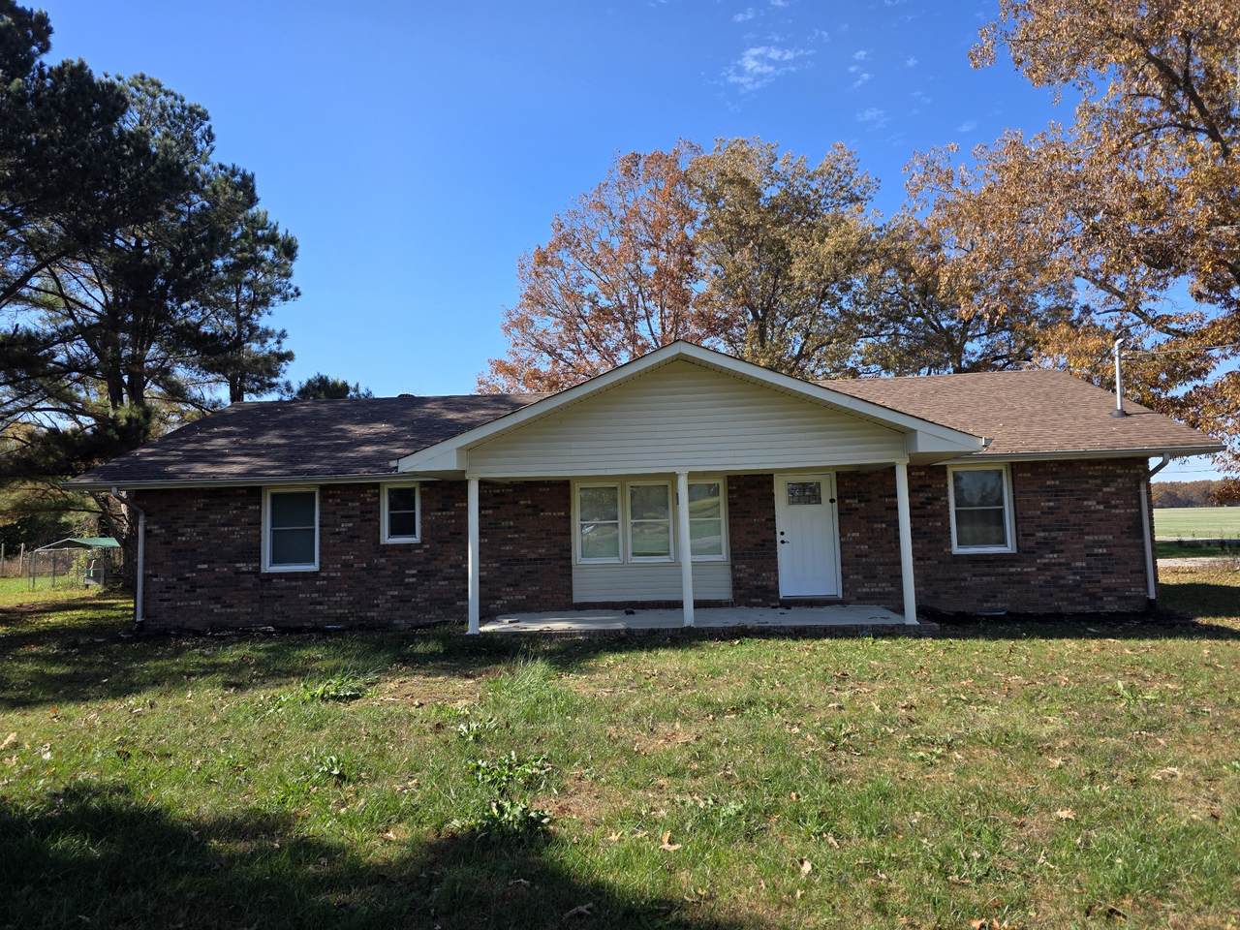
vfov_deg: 58.9
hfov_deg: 73.9
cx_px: 620
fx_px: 824
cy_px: 465
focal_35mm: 23
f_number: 1.7
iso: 80
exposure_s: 1/2650
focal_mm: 6.3
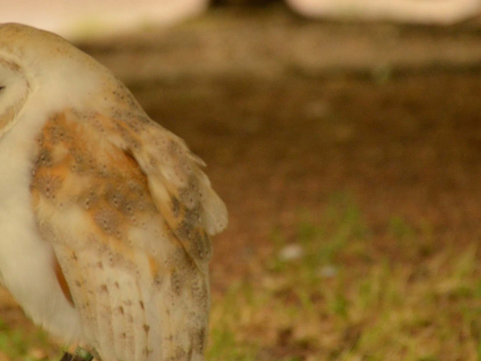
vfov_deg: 3.8
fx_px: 5475
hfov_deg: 5.0
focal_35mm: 394
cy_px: 167
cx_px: 261
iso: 500
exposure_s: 1/60
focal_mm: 140
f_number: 5.6
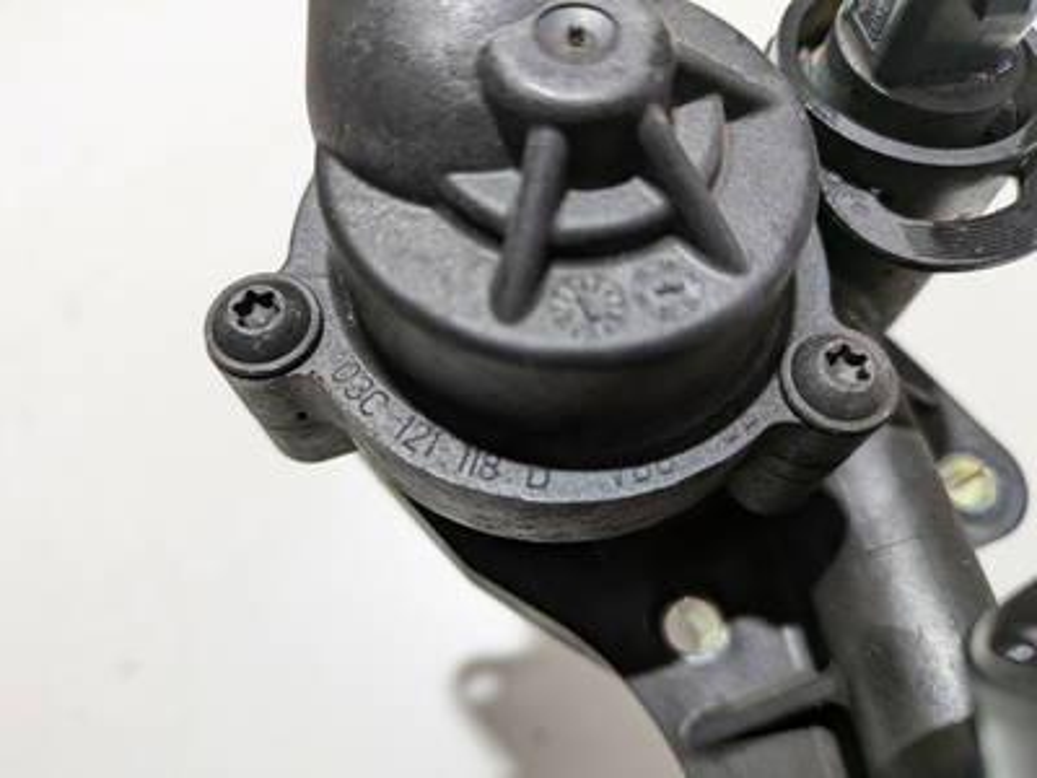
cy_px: 389
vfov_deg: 54.9
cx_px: 518
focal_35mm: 25
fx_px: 749
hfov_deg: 69.4
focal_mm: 5.43
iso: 106
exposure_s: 1/50
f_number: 1.89
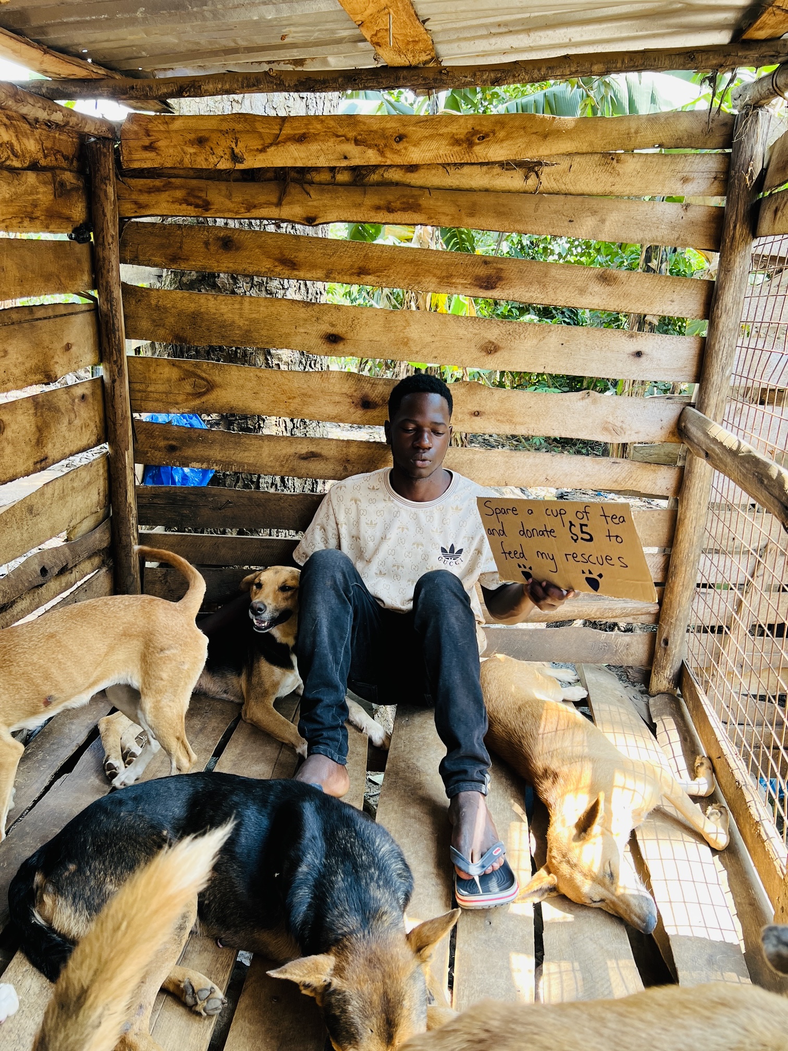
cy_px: 526
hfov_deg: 53.1
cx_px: 394
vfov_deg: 67.3
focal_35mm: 26
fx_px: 789
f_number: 1.5
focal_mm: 5.7
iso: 40
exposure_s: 1/121
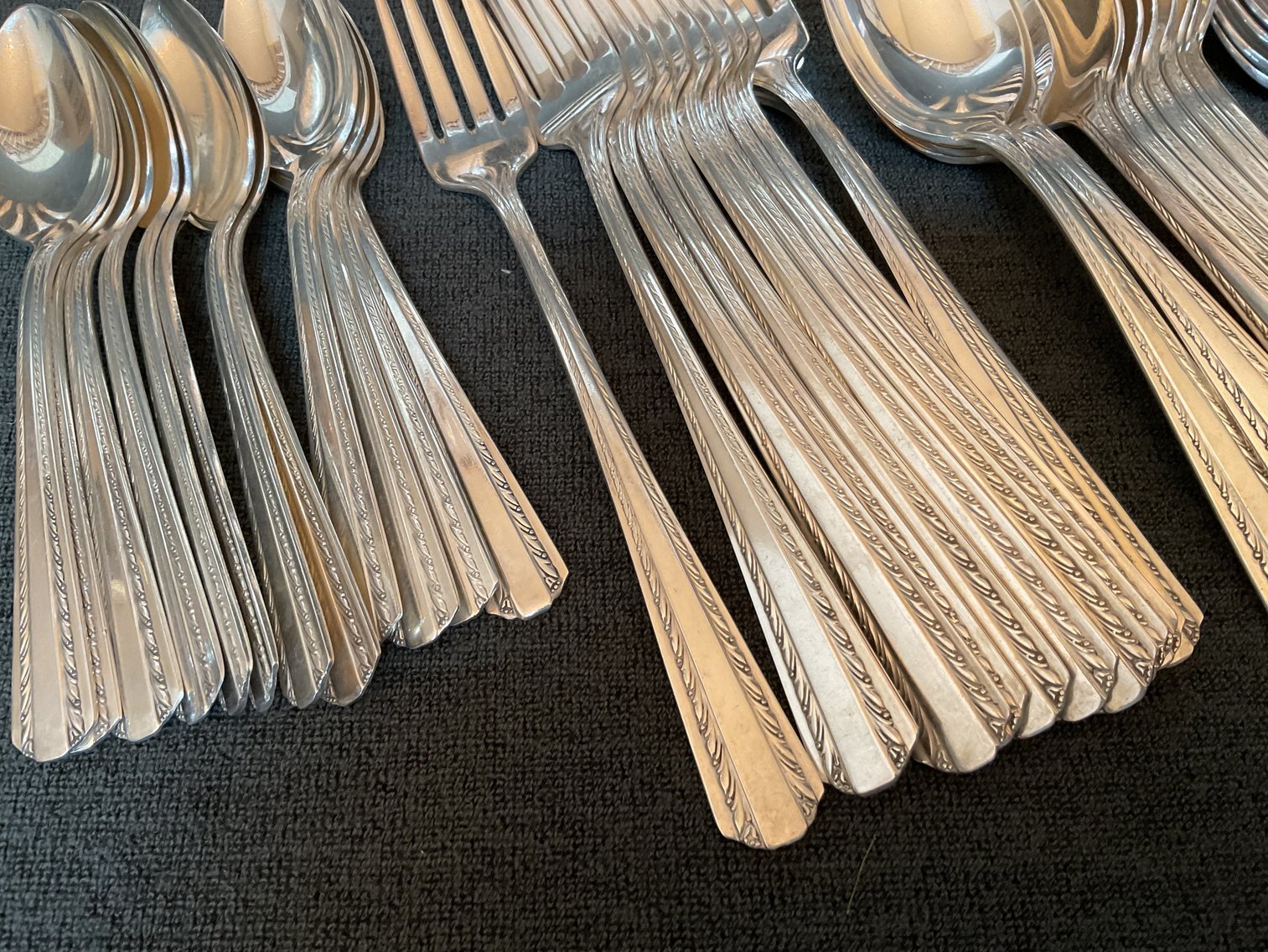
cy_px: 476
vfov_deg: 48.2
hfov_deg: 61.7
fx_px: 1062
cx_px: 634
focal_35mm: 29
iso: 125
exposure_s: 1/50
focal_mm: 3
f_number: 1.8
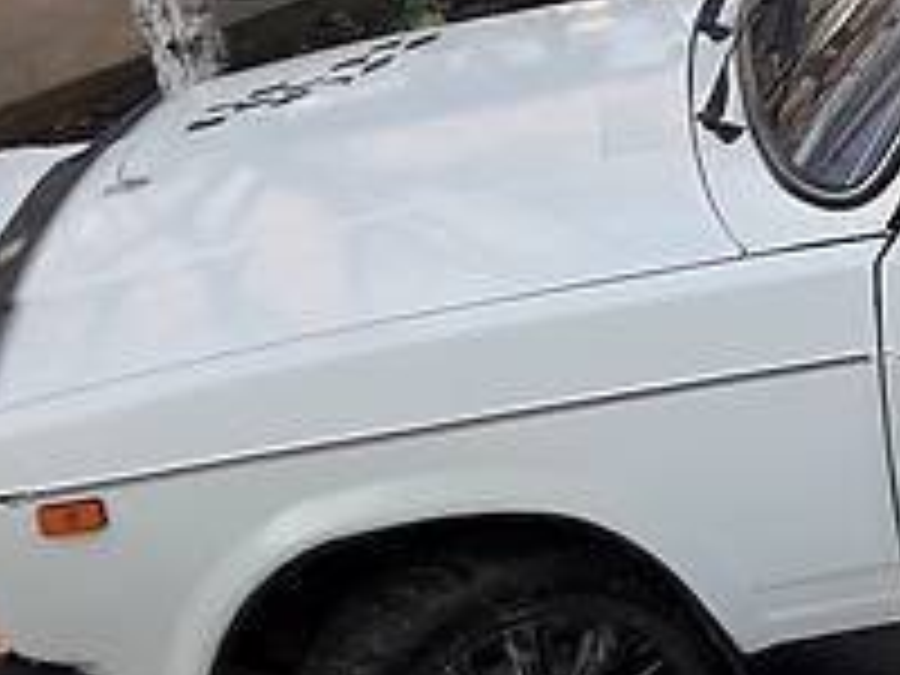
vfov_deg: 13.2
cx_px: 1526
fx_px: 2912
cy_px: 252
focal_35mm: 112
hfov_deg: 15.5
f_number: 1.9
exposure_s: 1/140
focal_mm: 3.7
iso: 40
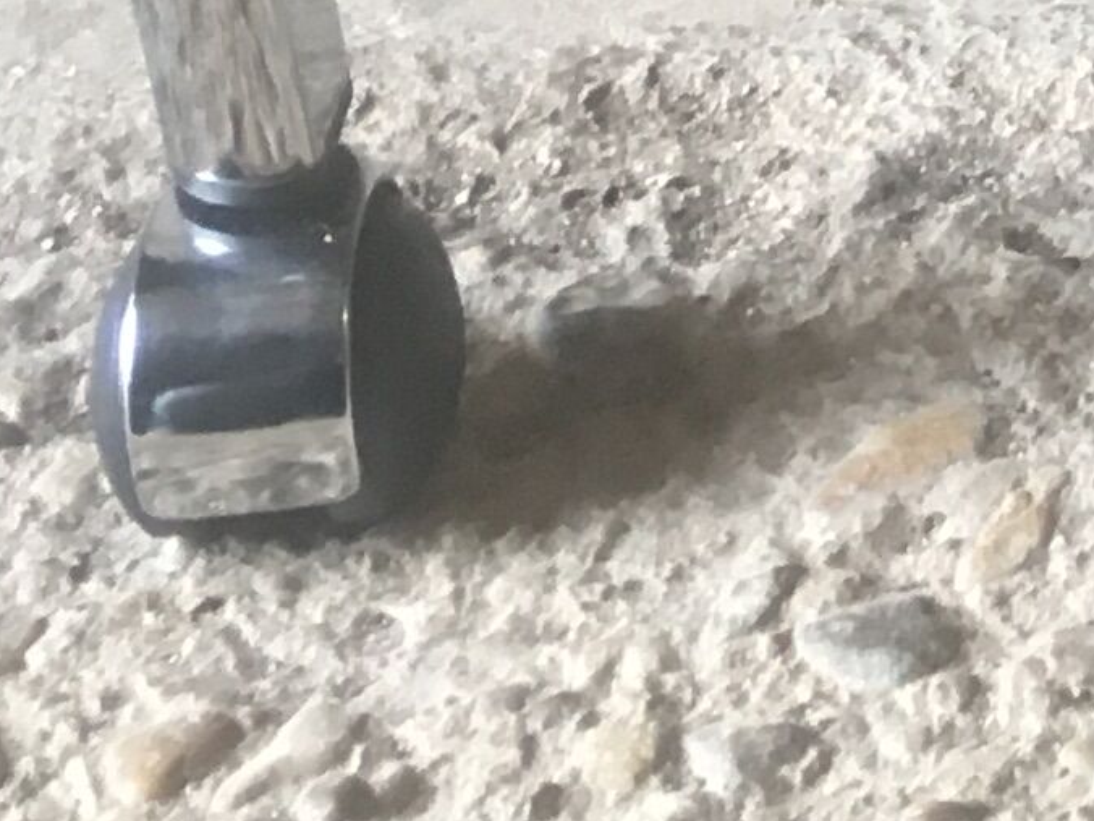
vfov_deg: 7.9
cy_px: -1258
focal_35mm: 173
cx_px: 2293
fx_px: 5467
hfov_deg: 10.4
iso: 80
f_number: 2.2
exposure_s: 1/33
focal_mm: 4.15
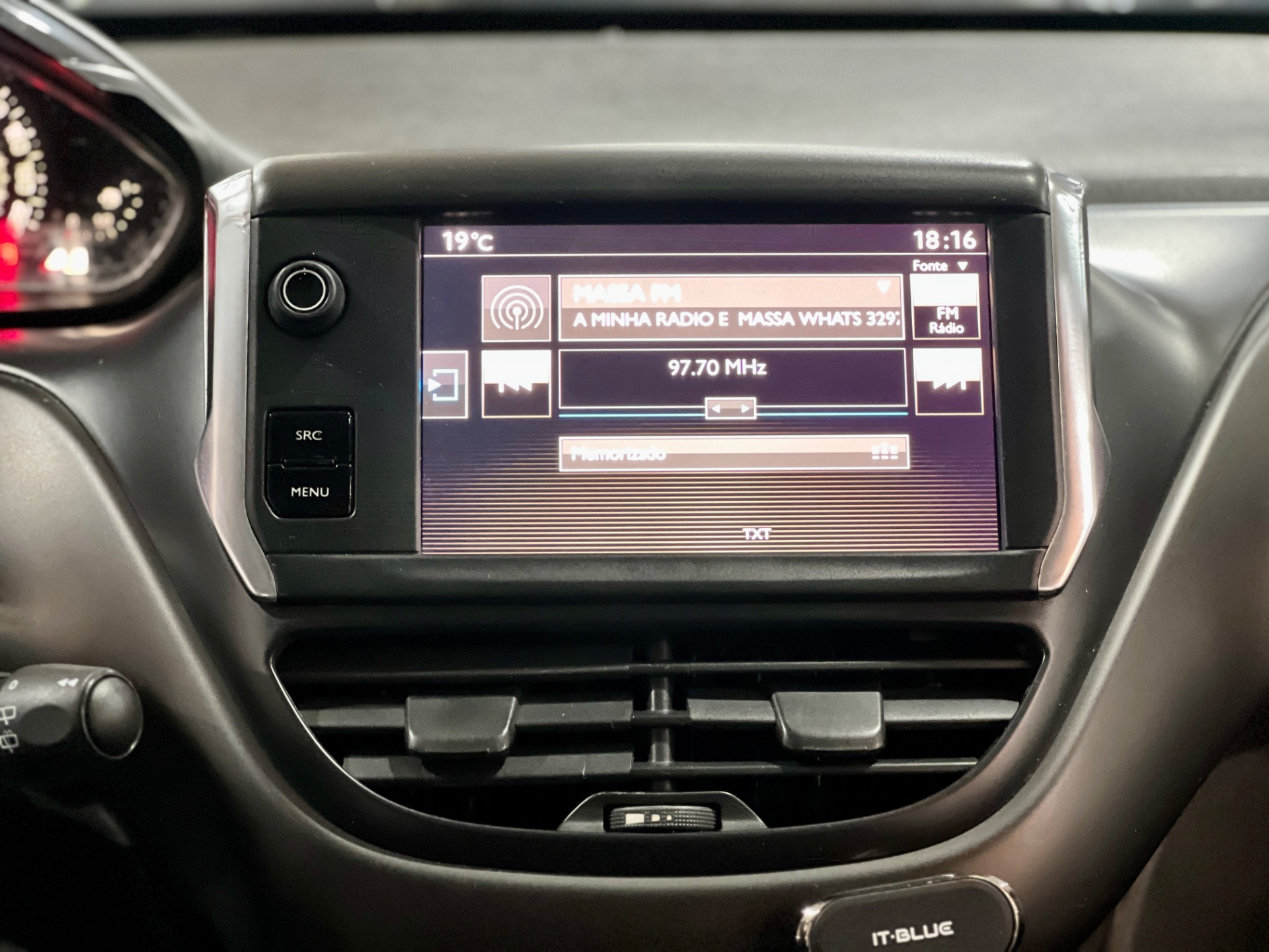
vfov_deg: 19.1
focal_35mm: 77
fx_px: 2823
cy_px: 476
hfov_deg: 25.3
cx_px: 634
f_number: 2.8
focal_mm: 9
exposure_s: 1/15
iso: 400
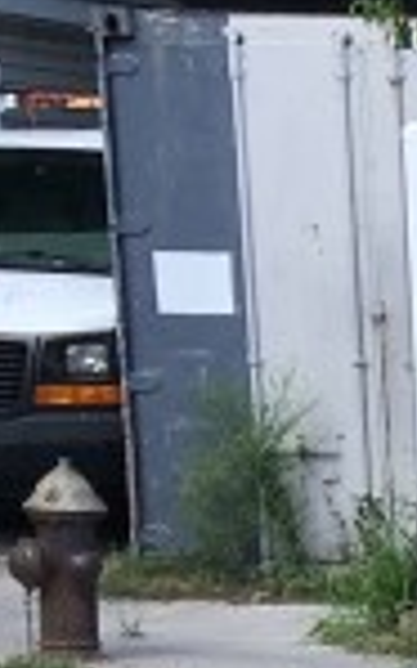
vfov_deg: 9.7
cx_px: 1542
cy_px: 977
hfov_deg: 5.5
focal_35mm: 211
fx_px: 3840
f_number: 2.2
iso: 25
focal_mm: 4.15
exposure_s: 1/986
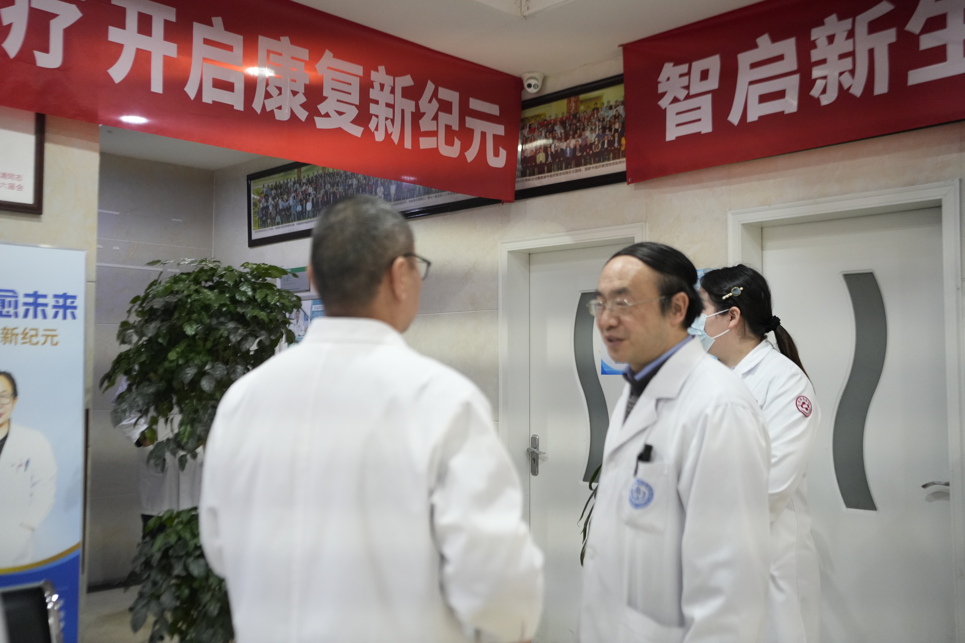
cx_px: 482
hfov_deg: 54.4
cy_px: 322
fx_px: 938
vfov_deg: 37.9
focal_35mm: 35
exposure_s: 1/500
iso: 4000
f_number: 2.8
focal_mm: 35
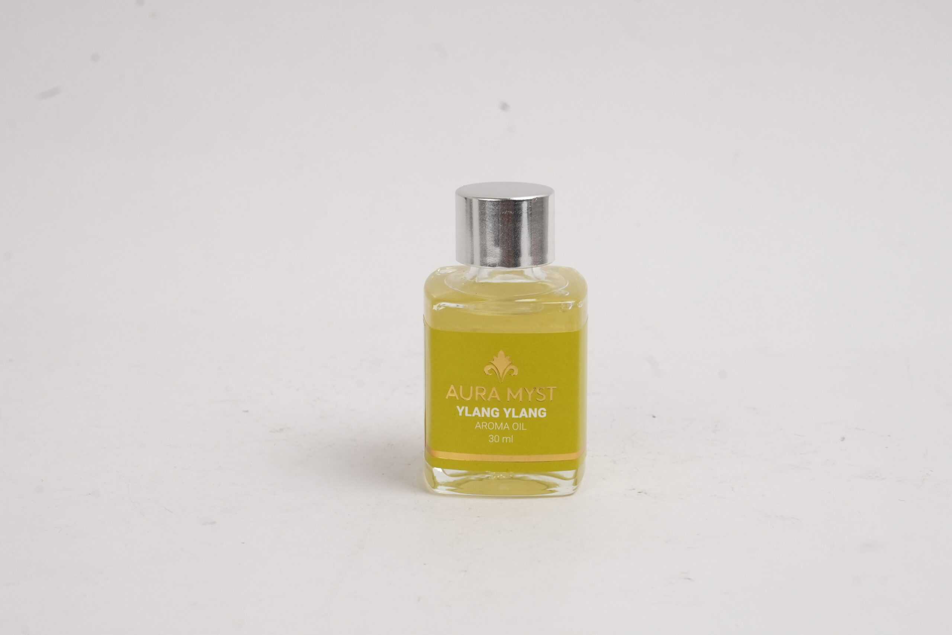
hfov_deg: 22.6
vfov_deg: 15.2
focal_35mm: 90
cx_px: 476
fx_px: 2380
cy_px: 318
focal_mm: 60
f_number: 13
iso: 1600
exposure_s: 1/90
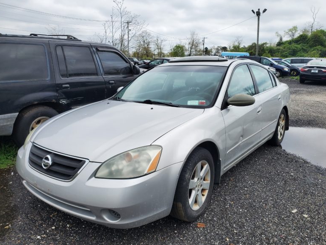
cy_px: 125
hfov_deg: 65.3
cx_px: 167
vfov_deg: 51.4
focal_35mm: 27
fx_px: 254
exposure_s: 1/1818
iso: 50
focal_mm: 4.3
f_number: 2.4
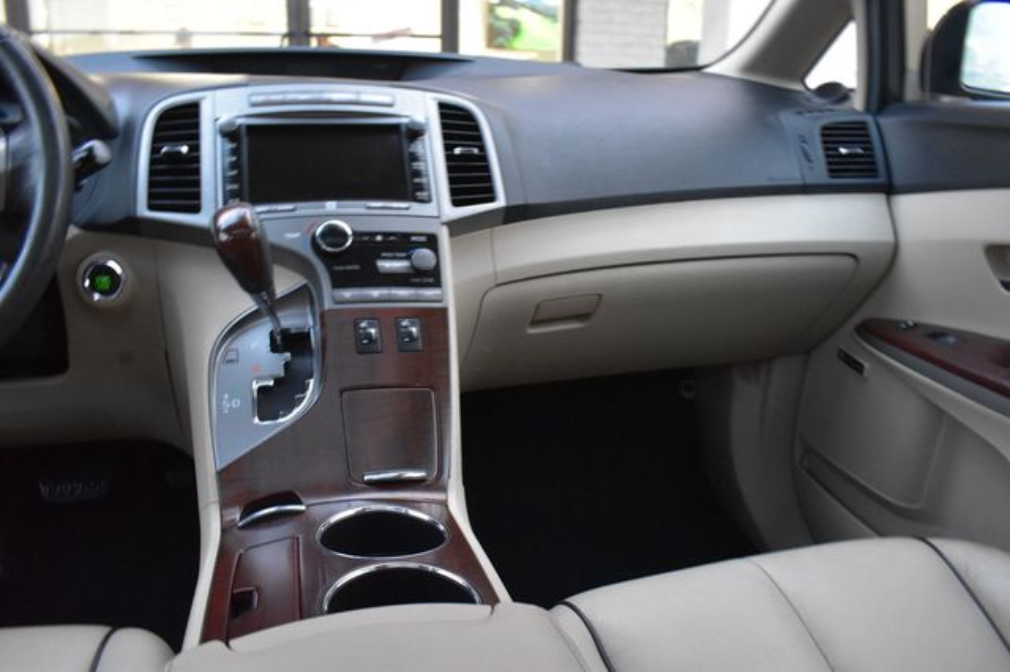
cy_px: 336
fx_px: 757
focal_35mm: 27
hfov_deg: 67.4
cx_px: 505
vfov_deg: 47.9
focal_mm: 18
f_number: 7.1
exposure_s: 1/25
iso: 2500
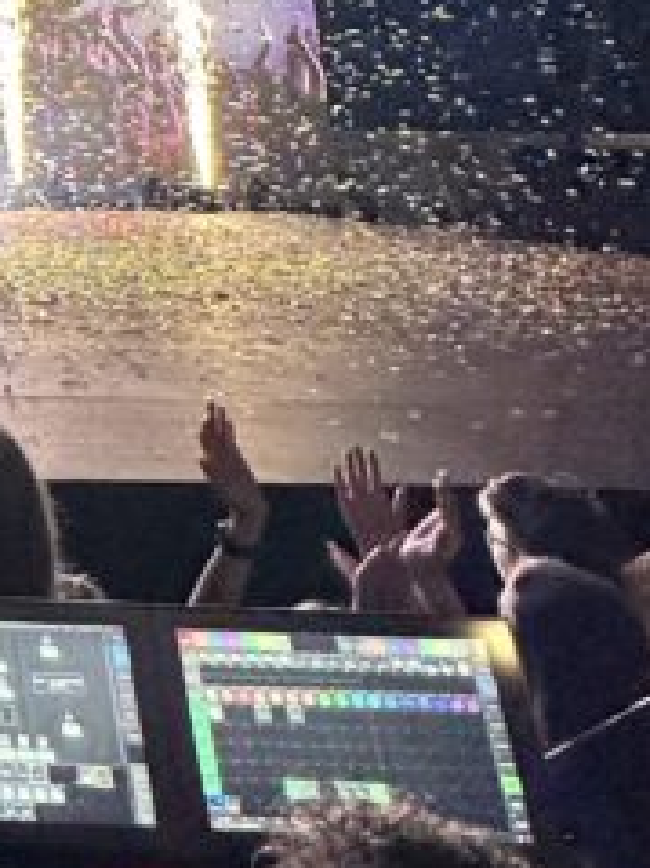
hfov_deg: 17.8
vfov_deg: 27.1
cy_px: -254
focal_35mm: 60
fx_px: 1504
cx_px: -614
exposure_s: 1/100
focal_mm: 2.22
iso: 125
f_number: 2.2
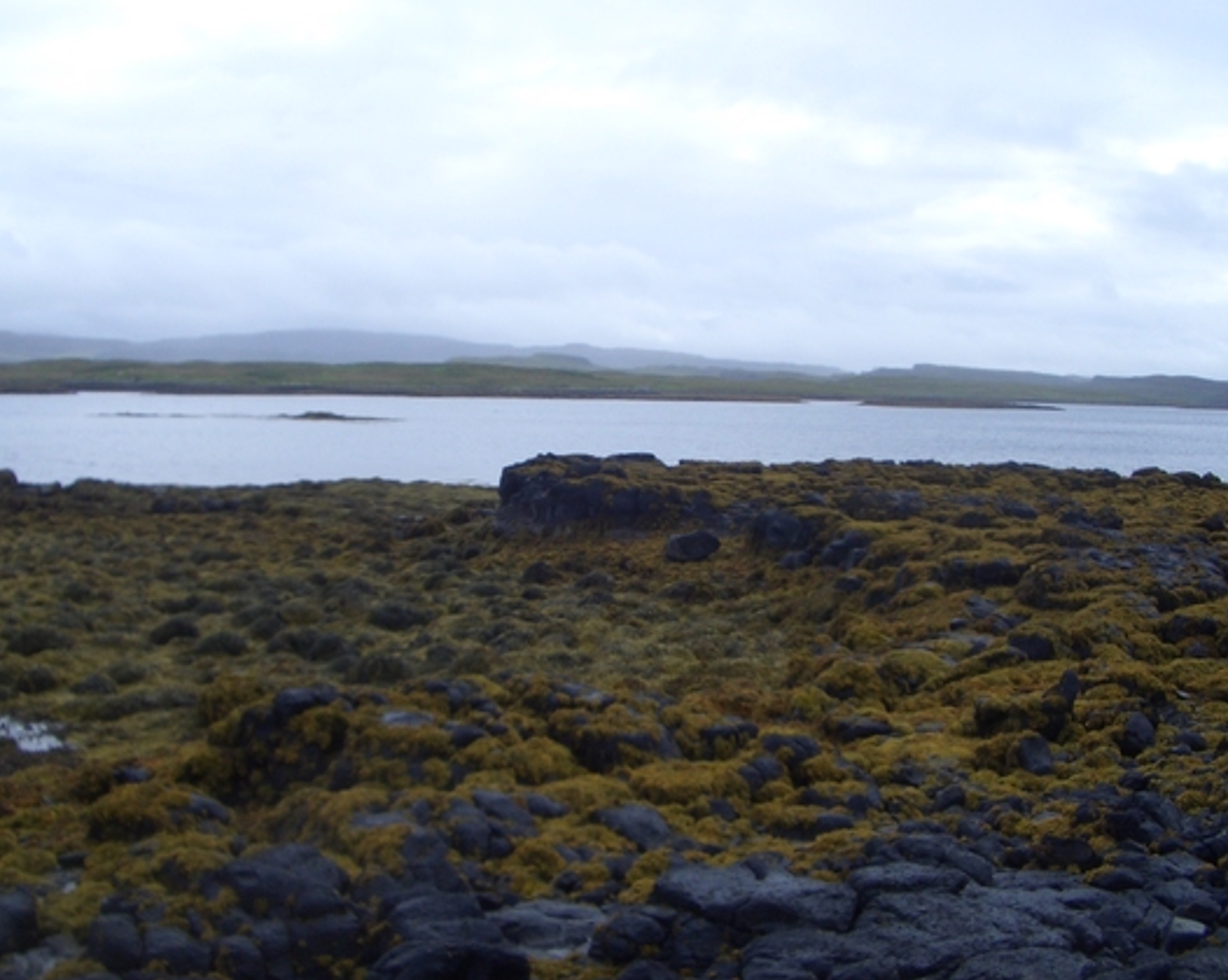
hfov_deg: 46.9
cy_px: 495
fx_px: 1416
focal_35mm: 39
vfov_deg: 38.2
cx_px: 586
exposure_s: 1/320
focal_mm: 5.8
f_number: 4.3
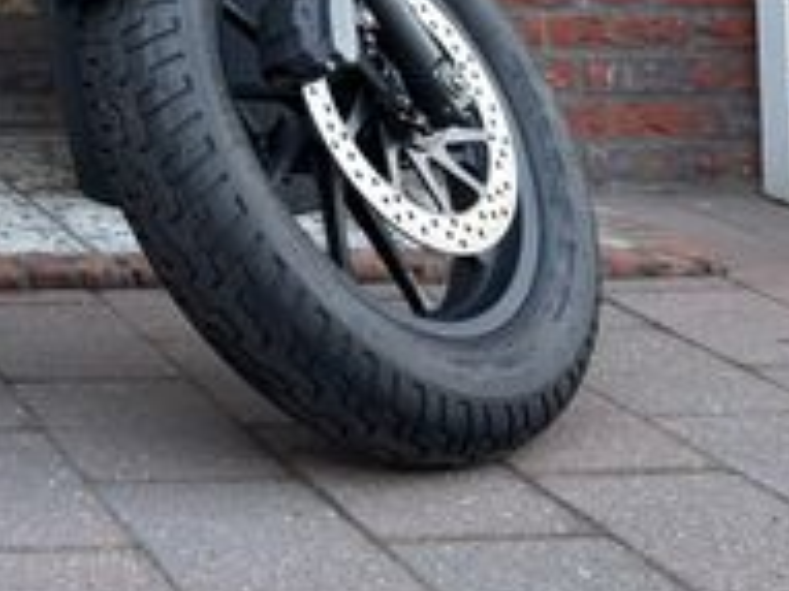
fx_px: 1982
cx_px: -446
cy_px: -376
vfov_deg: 15.3
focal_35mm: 87
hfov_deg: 19.2
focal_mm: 5.96
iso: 100
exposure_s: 1/121
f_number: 1.6
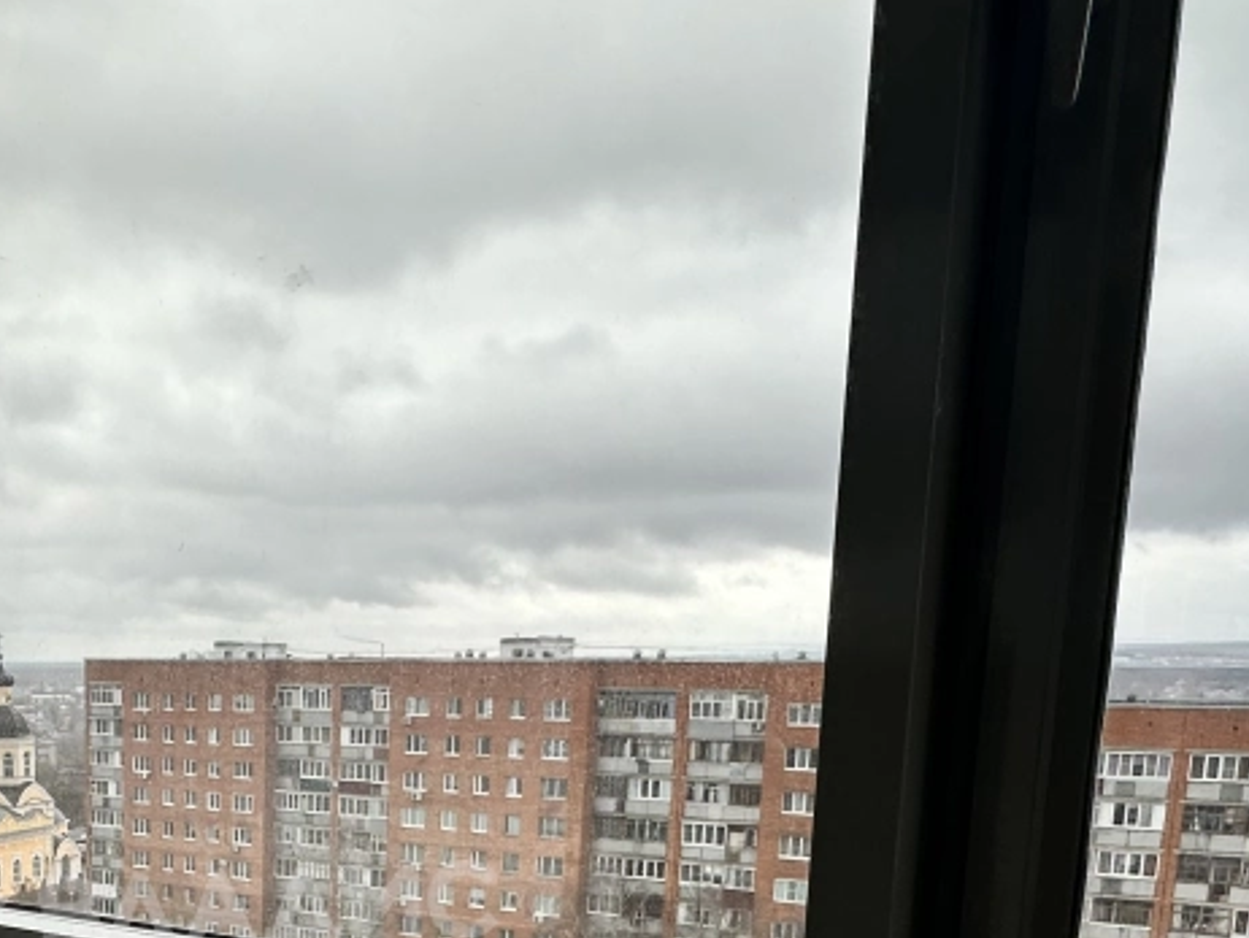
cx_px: 187
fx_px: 1372
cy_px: 902
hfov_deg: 45.5
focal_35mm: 38
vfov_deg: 34.8
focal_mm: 2.22
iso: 40
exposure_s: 1/186
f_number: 2.2
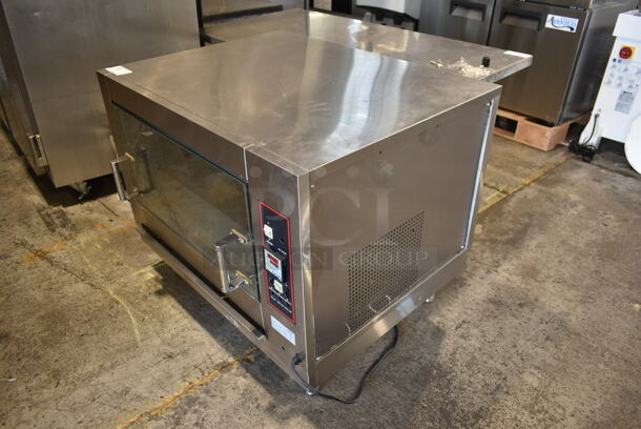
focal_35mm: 27
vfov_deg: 48.0
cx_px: 320
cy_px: 214
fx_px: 481
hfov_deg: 67.3
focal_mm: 18
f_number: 3.5
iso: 450
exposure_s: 1/30
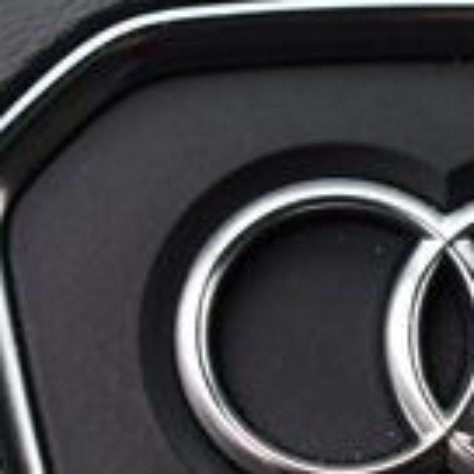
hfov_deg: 7.5
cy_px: 430
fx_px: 3532
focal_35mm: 228
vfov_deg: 7.7
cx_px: 701
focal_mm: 38
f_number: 4.8
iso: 500
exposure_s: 1/250
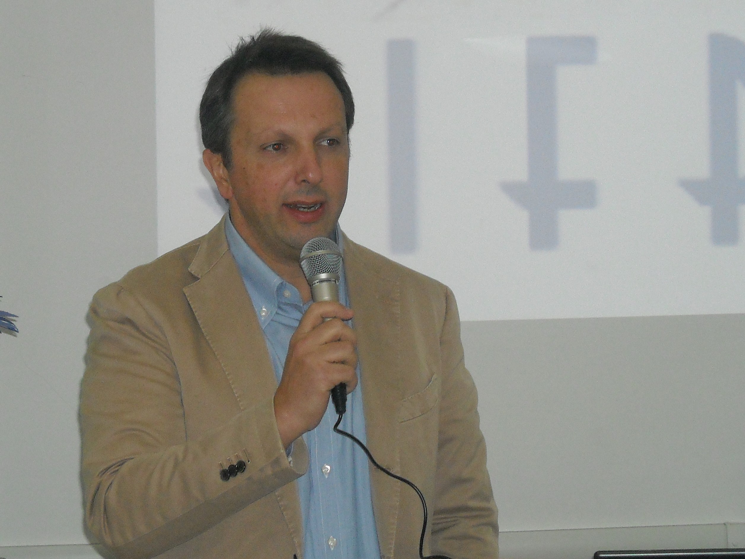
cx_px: 372
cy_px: 280
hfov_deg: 18.7
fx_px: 2260
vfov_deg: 14.1
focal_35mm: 105
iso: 400
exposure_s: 1/125
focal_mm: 17.1
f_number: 4.7
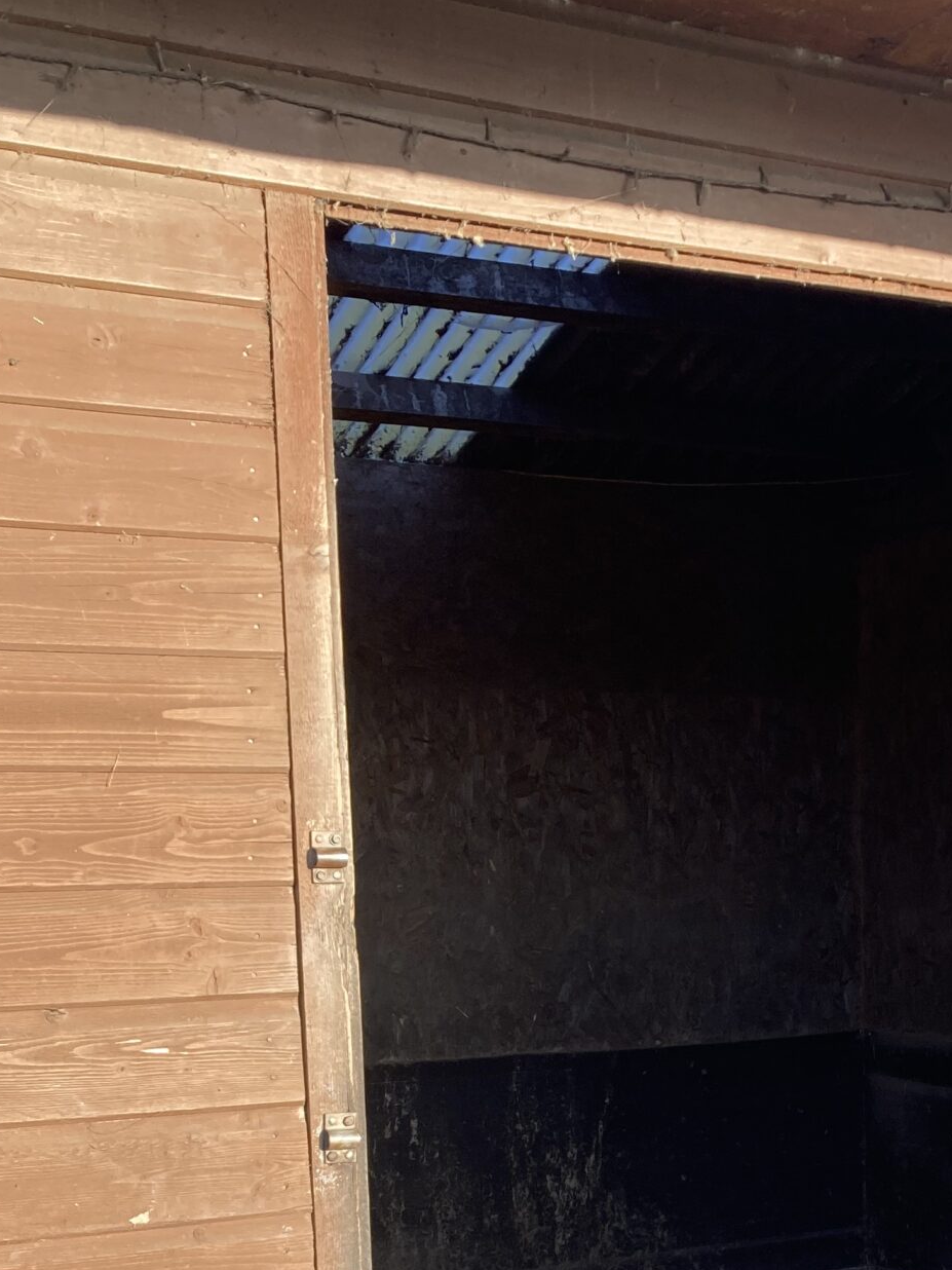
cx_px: 890
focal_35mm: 58
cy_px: 1099
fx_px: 2127
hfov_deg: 24.4
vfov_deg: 31.9
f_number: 1.8
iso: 20
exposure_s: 1/193
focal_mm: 3.99
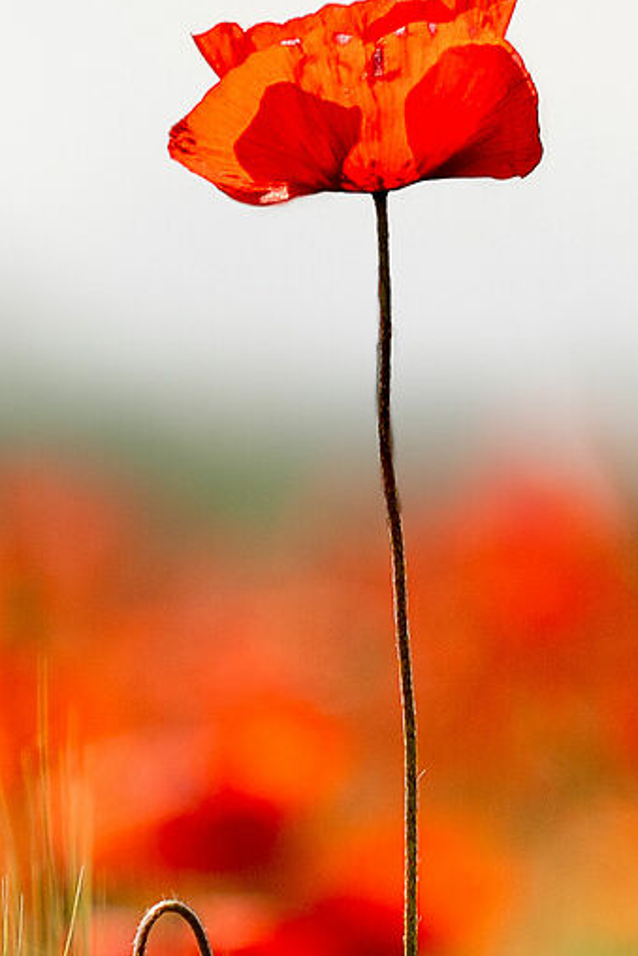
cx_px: 390
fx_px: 30123
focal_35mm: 1134
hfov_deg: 1.2
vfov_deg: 1.8
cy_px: 248
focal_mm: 240
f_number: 6.3
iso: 125
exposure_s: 1/640
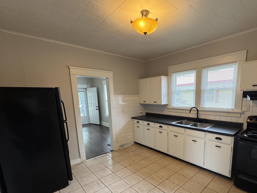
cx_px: 150
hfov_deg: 87.0
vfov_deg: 70.5
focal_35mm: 18
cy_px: 120
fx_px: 134
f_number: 2.2
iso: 250
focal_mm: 2.22
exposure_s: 1/120
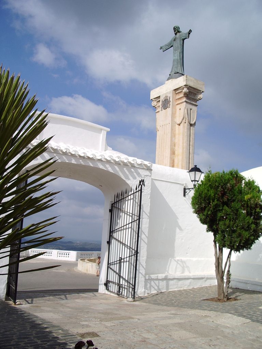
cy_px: 174
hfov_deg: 40.7
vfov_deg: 52.6
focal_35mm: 35
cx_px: 131
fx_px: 353
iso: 50
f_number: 4.3
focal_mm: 5.8
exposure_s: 1/800
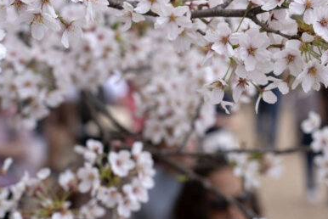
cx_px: 271
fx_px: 994
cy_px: 41
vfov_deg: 12.5
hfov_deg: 18.5
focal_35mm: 109
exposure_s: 1/250
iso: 100
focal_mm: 54
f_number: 4.5
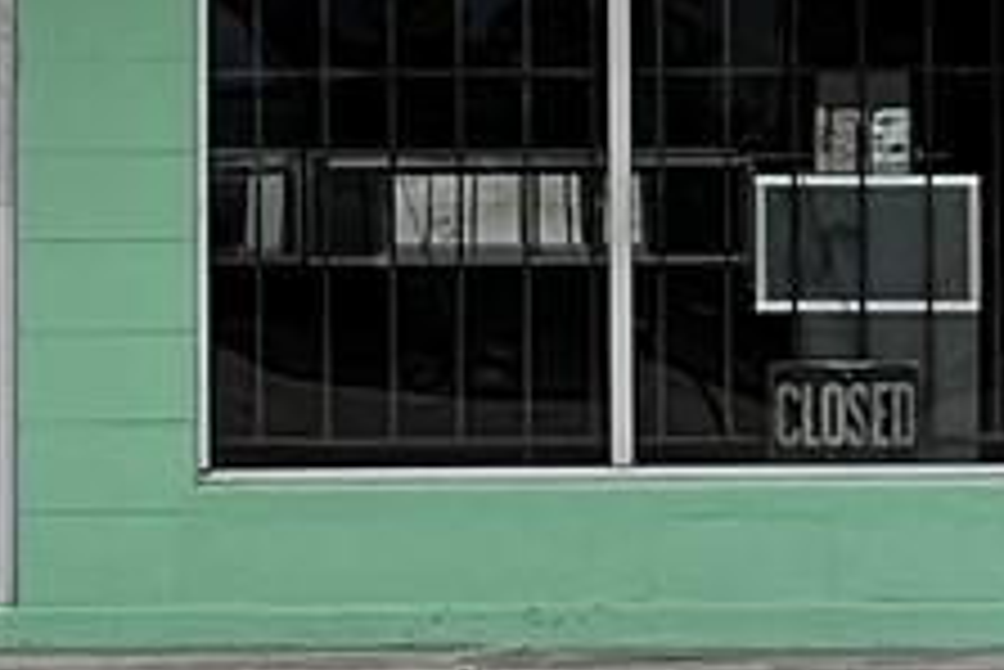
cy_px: -657
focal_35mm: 574
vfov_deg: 2.4
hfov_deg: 3.6
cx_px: 1711
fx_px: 16018
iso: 32
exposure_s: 1/336
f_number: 2.8
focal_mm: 9
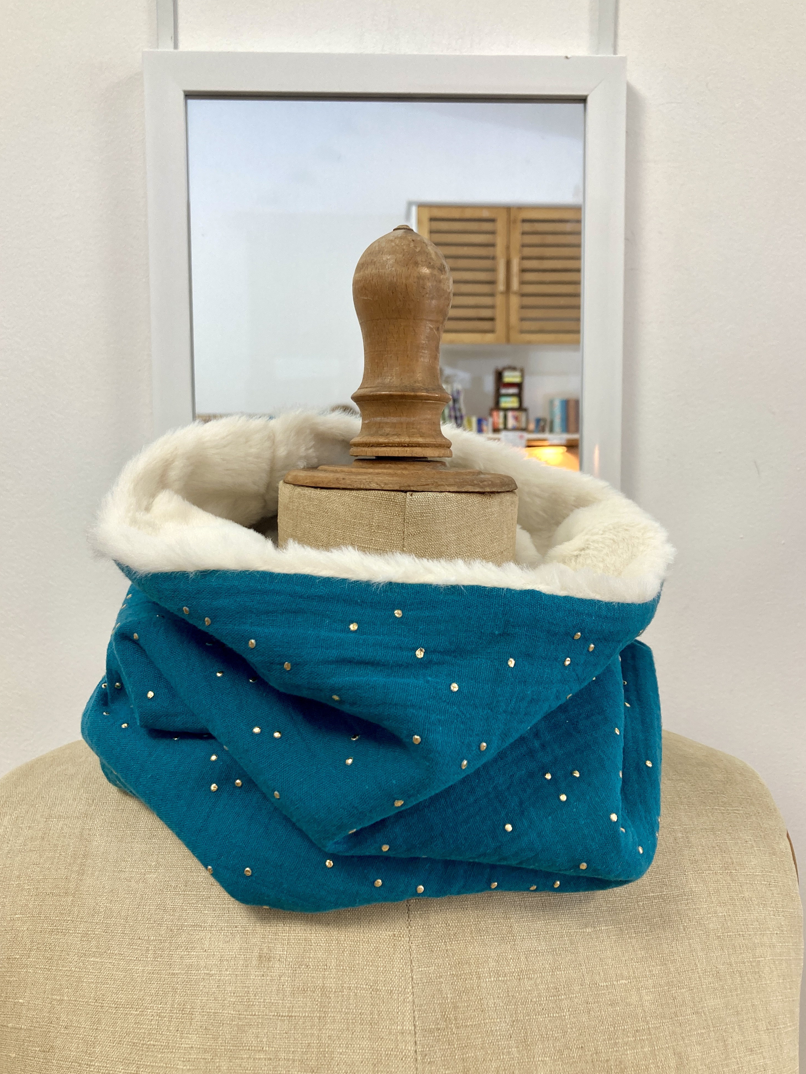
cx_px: 406
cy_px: 536
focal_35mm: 29
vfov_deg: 61.7
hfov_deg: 48.2
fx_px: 900
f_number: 1.8
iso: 50
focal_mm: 3.99
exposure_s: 1/50
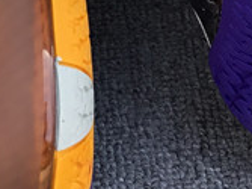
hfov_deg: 11.8
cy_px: -211
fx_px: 1215
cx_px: 80
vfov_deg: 8.4
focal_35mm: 167
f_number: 2.4
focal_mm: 3.3
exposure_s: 1/130
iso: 25
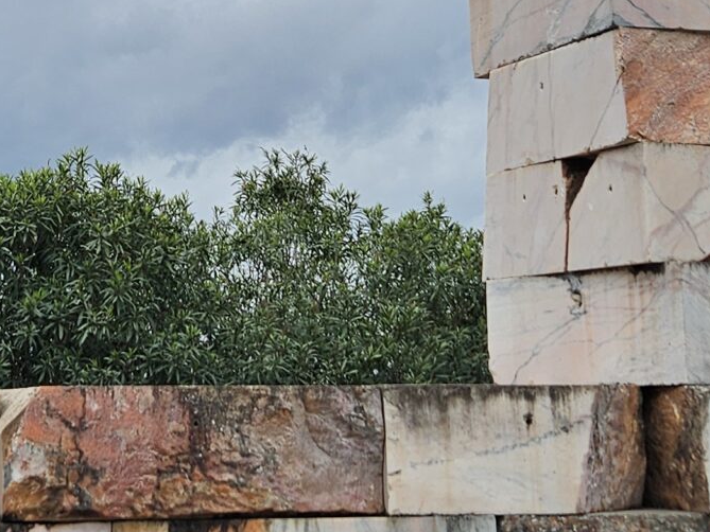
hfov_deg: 21.8
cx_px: 80
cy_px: 109
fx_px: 1805
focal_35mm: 88
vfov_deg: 16.7
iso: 25
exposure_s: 1/1422
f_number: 1.8
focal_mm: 5.4
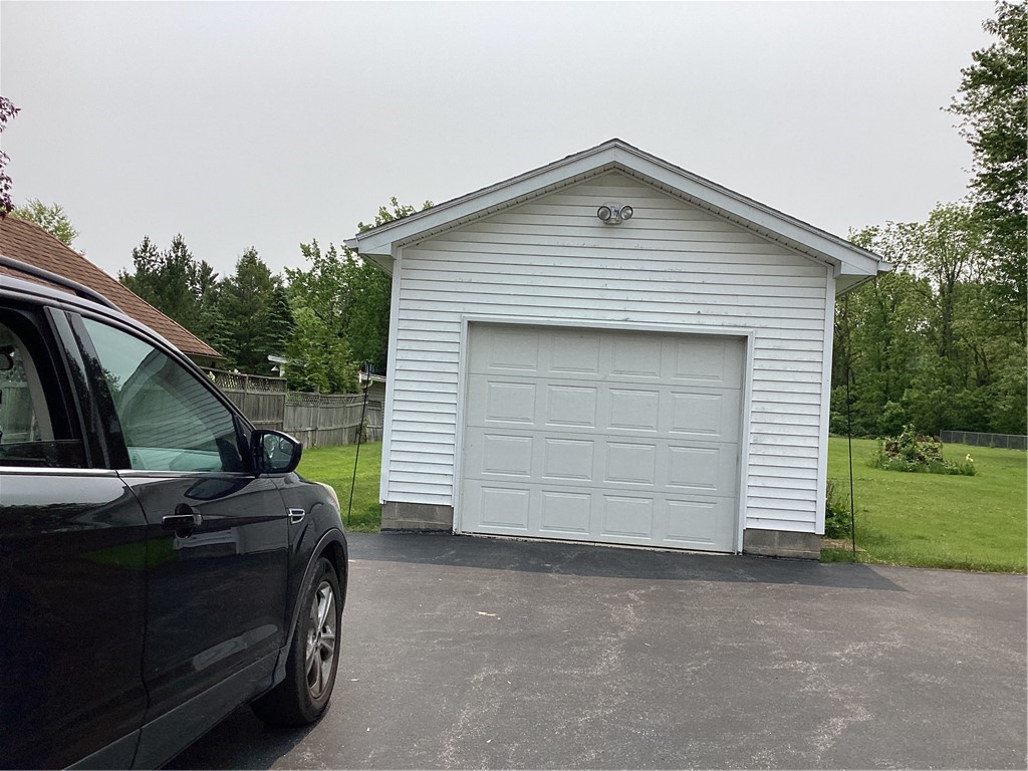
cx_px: 514
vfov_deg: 45.4
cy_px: 386
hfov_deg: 58.4
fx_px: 921
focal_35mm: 31
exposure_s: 1/2146
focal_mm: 3.3
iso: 25
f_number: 2.4
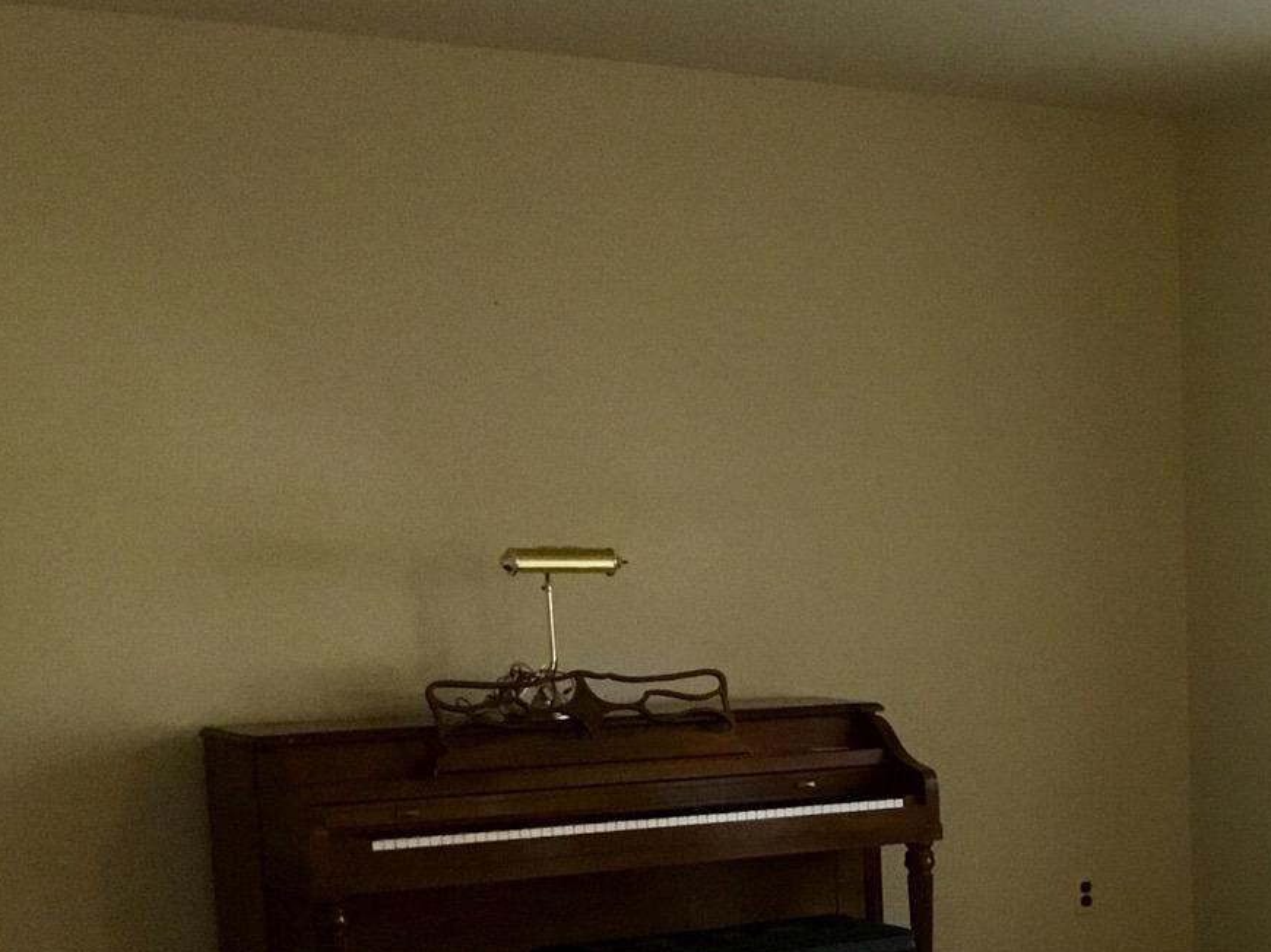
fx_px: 2680
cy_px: 946
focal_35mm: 73
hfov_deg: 25.2
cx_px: 1303
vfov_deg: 19.6
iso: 160
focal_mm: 3.3
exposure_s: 1/30
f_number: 2.4
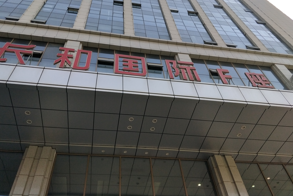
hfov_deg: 67.4
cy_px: 92
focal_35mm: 27
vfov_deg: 47.9
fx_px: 220
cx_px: 144
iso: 97
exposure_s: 1/1172
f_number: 1.7
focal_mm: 4.27
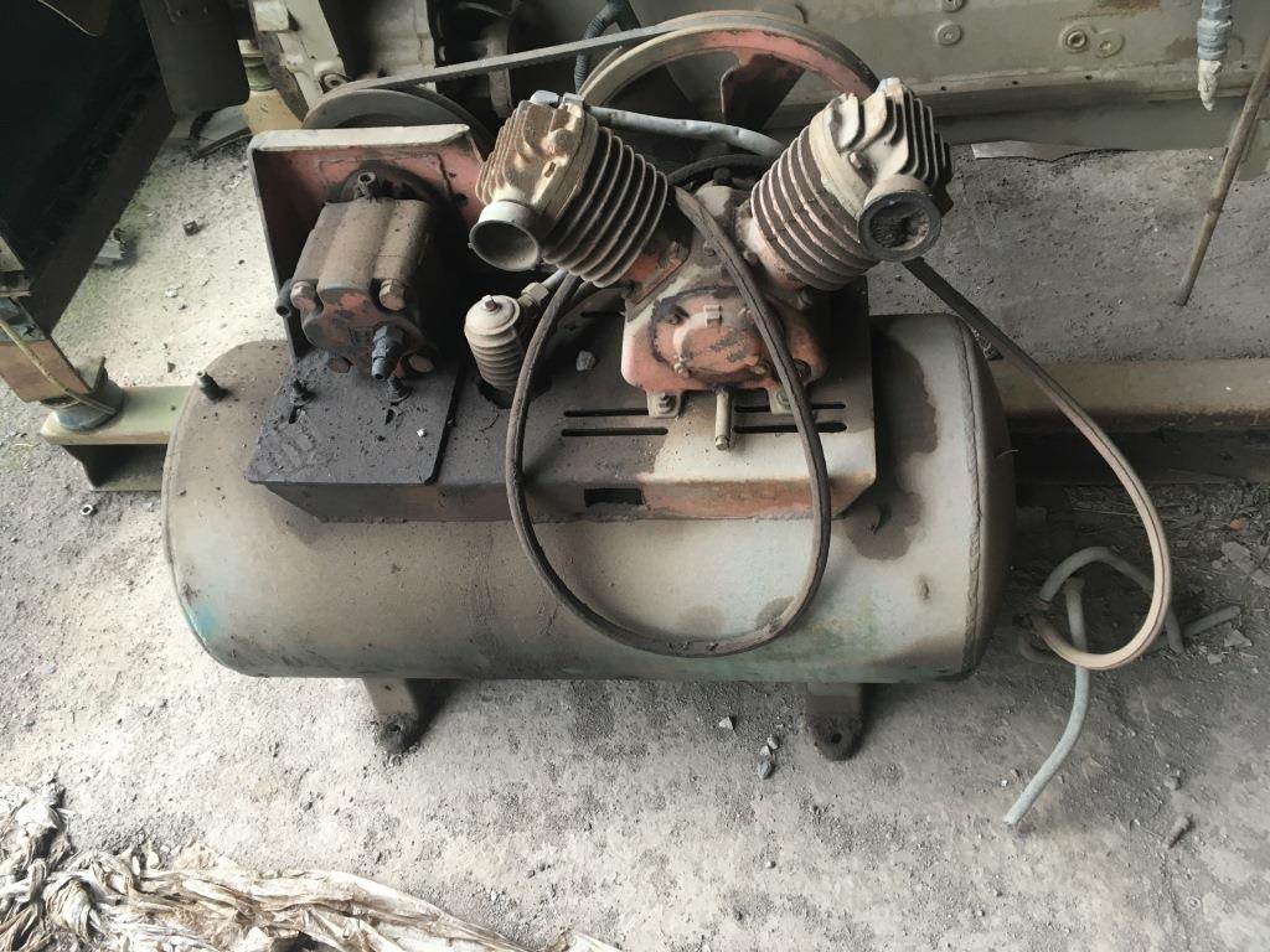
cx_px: 635
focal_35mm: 29
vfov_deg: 48.2
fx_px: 1064
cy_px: 476
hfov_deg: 61.7
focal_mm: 4.15
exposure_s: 1/30
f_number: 2.2
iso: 64
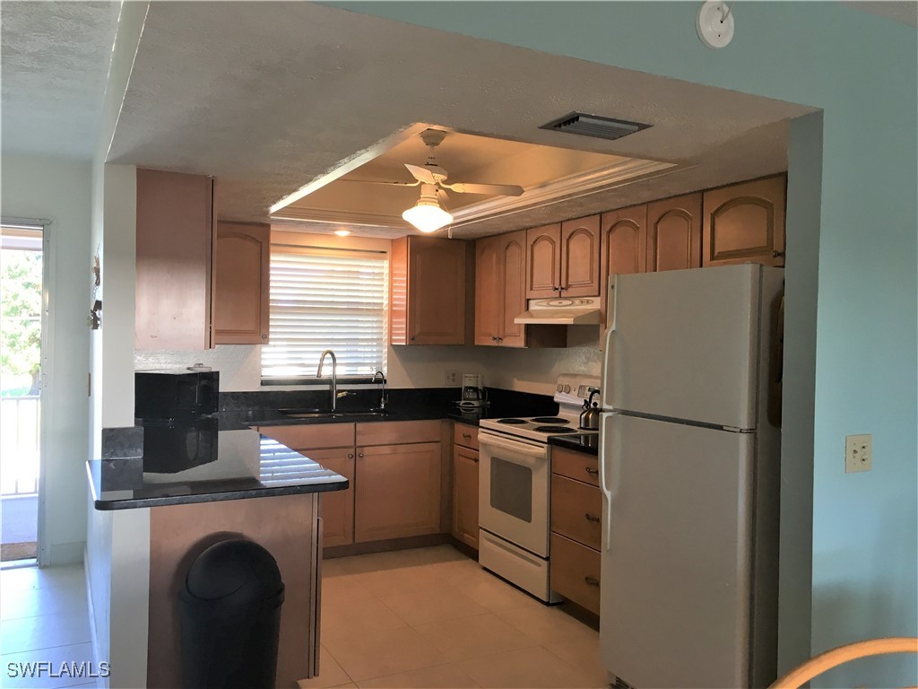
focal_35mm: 29
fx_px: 769
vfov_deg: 48.2
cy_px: 344
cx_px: 459
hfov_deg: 61.7
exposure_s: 1/40
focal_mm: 4.15
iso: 25
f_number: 2.2
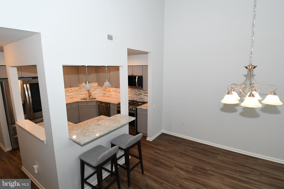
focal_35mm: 18
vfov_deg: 67.4
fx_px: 142
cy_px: 94
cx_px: 142
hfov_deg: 90.0
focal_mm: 12
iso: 800
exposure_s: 1/60
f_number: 7.1
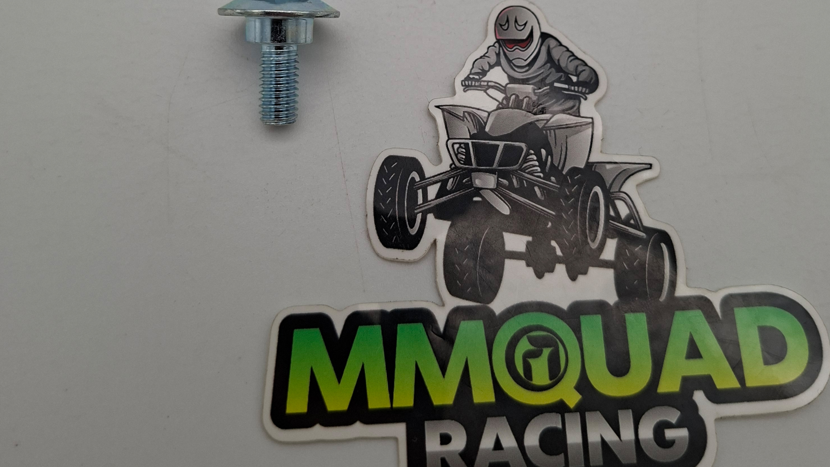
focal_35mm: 34
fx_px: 748
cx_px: 419
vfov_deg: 33.0
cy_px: 54
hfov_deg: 58.0
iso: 50
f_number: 1.8
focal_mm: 5.54
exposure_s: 1/168
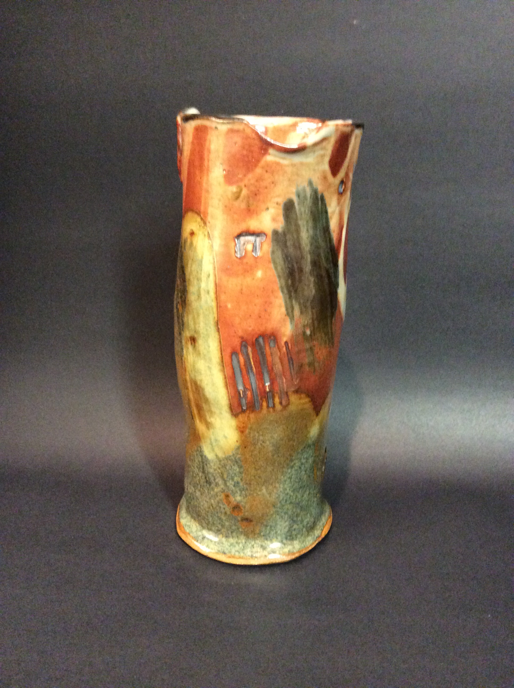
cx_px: 257
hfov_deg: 44.1
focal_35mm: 32
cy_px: 344
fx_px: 635
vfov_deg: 56.9
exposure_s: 1/15
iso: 400
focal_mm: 3.3
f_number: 2.4
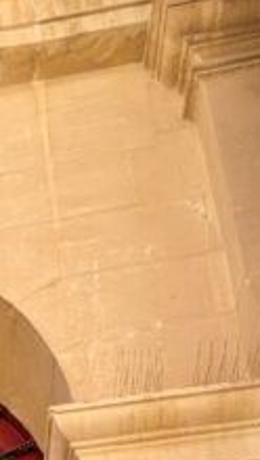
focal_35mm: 81
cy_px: 985
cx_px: -201
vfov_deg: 16.9
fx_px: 991
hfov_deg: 13.5
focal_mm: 2.22
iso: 36
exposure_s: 1/285
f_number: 2.2
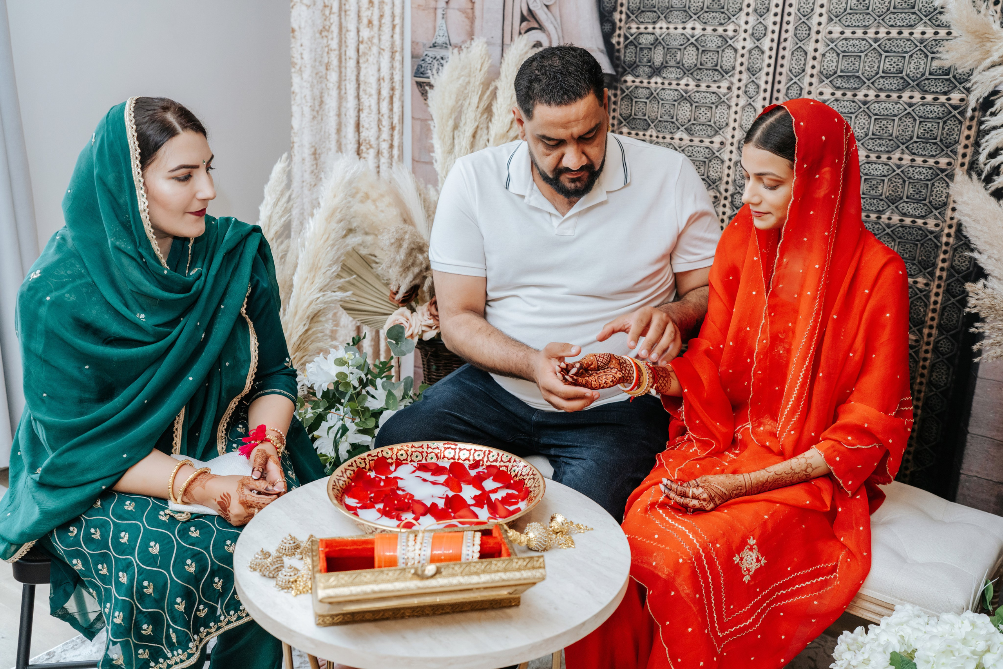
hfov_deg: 54.4
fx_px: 975
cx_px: 502
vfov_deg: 37.9
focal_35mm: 35
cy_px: 334
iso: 1250
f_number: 3.5
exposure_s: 1/200
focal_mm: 35
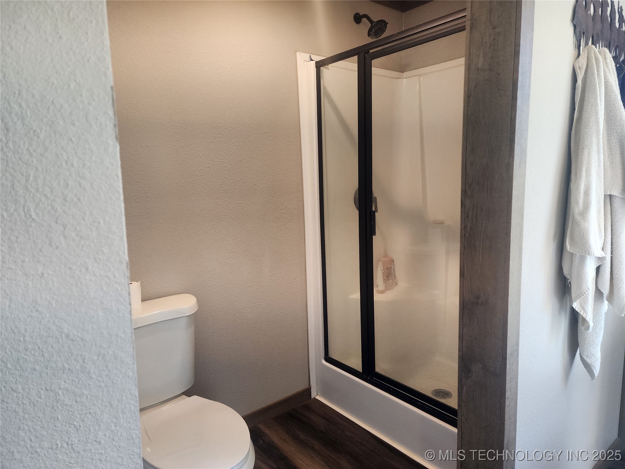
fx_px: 415
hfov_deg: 73.9
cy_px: 234
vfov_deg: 58.9
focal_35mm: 23
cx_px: 312
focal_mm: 6.4
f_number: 1.8
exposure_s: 1/180
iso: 200
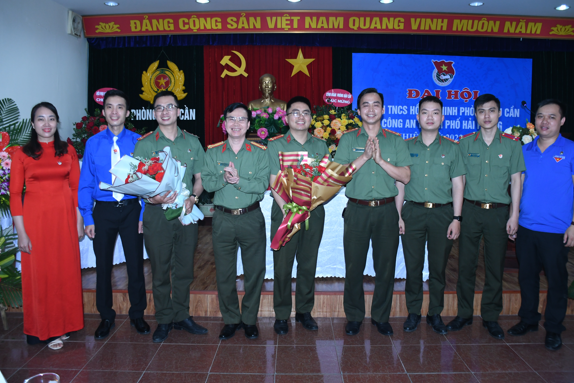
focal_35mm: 29
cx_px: 297
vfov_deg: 44.9
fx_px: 462
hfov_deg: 63.6
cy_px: 182
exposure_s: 1/200
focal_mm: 18
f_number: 3.5
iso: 800
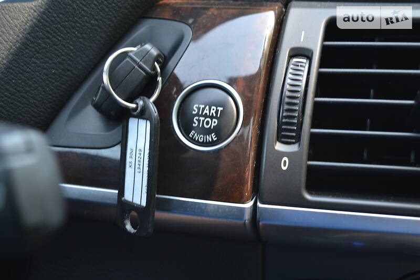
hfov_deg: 41.1
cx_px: 210
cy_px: 140
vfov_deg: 28.1
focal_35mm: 48
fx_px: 560
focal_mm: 32
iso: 400
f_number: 4.8
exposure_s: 1/30
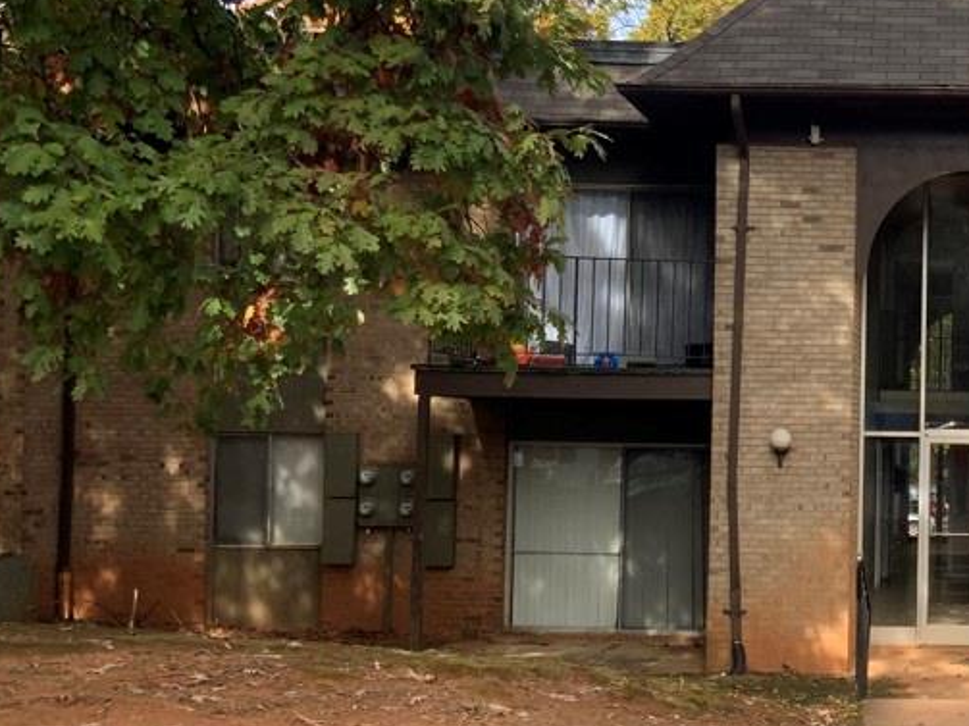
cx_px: 965
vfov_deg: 24.8
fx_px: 1651
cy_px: 418
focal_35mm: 59
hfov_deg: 30.4
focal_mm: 3
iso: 16
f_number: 1.8
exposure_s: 1/551
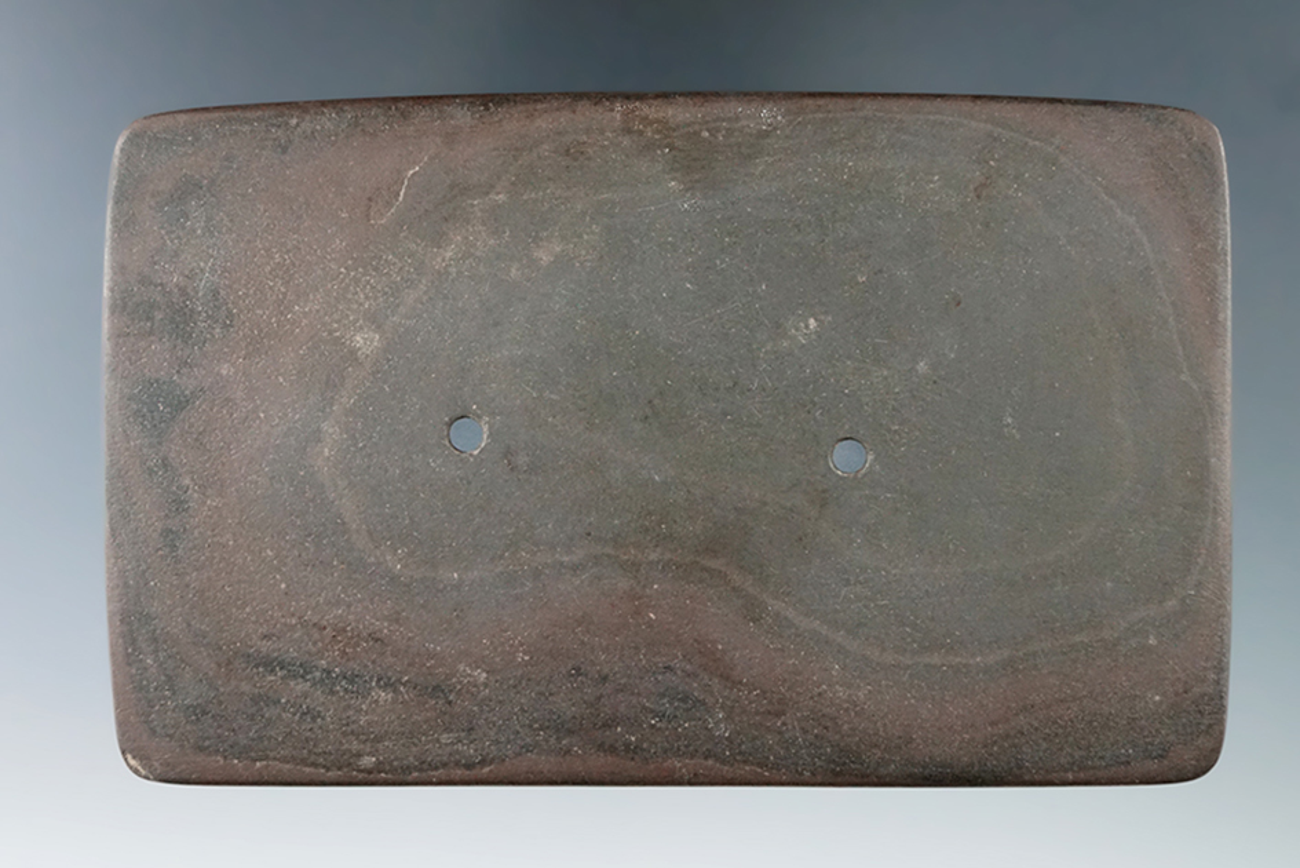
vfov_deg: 29.9
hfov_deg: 43.6
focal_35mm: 45
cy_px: 434
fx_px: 1625
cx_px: 650
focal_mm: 30
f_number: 9
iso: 3200
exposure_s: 1/250
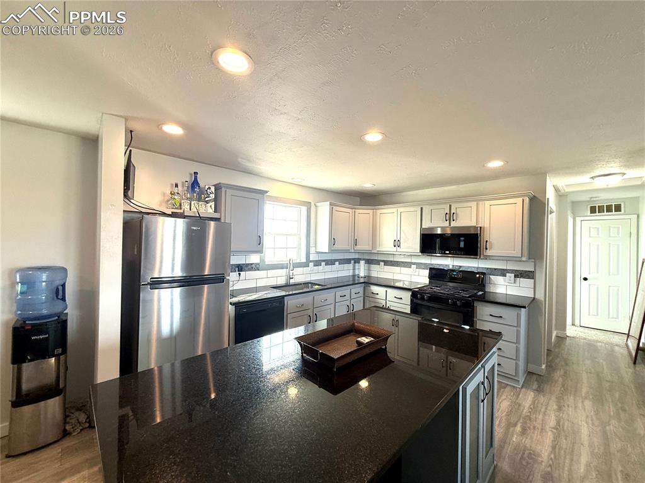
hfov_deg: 102.1
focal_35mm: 14
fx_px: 261
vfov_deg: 85.6
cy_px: 242
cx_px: 322
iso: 200
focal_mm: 2.22
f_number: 2.2
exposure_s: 1/120
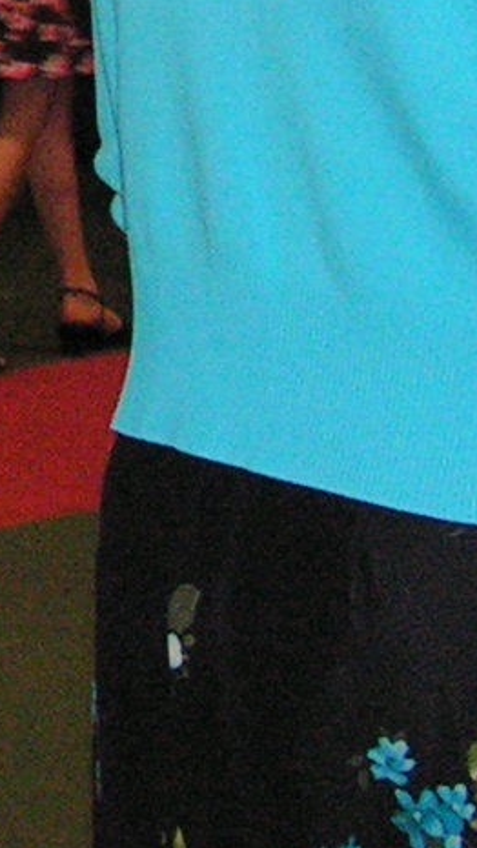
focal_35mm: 202
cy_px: -142
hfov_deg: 5.9
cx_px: -377
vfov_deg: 10.5
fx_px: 4544
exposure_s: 1/40
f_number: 2.8
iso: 200
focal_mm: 6.3
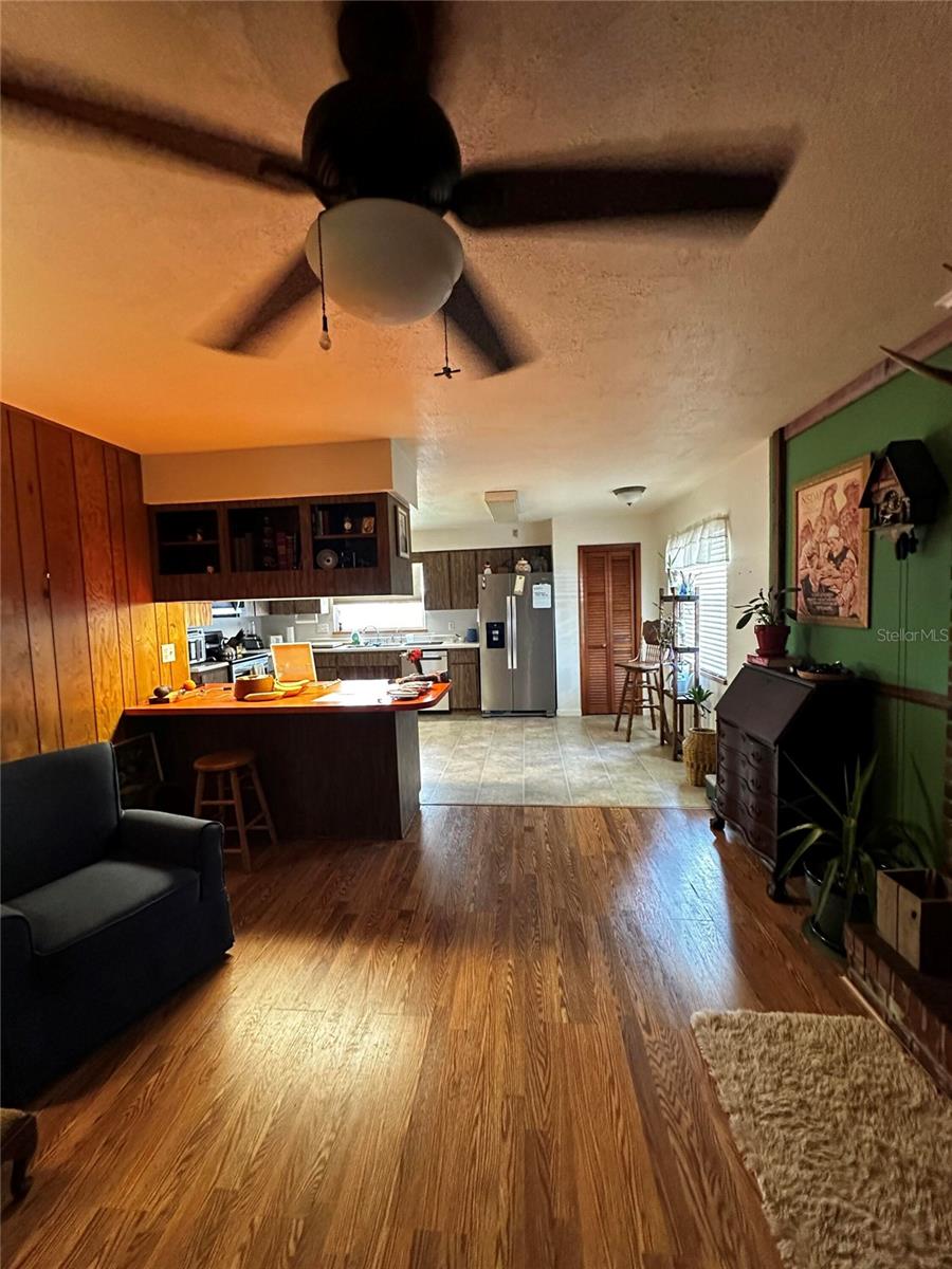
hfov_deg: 85.7
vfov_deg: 102.1
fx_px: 513
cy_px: 634
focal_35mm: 14
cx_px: 476
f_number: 2.2
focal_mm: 2.22
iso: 800
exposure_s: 1/60
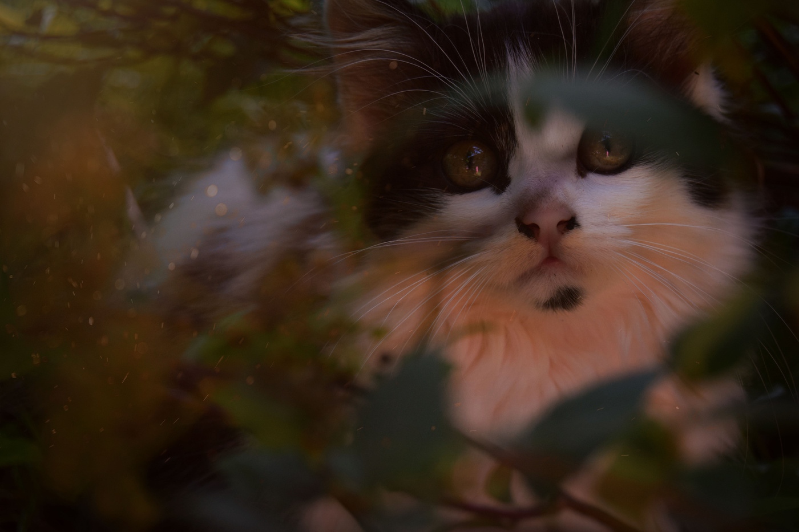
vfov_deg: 16.5
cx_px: 400
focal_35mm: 82
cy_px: 266
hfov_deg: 24.6
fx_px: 1831
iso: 800
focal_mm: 55
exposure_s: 1/250
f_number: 5.6
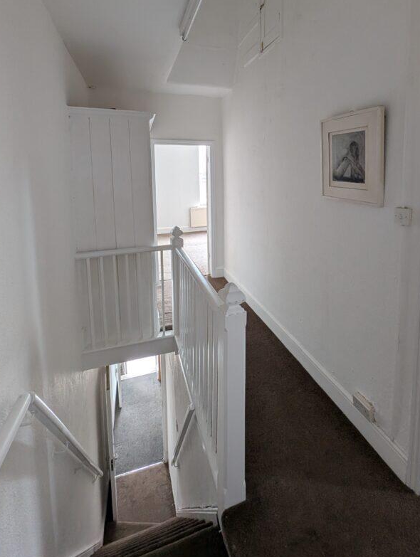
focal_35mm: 17
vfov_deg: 88.7
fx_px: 274
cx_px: 242
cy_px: 202
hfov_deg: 74.4
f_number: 2.2
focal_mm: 1.95
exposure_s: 1/37.9
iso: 93
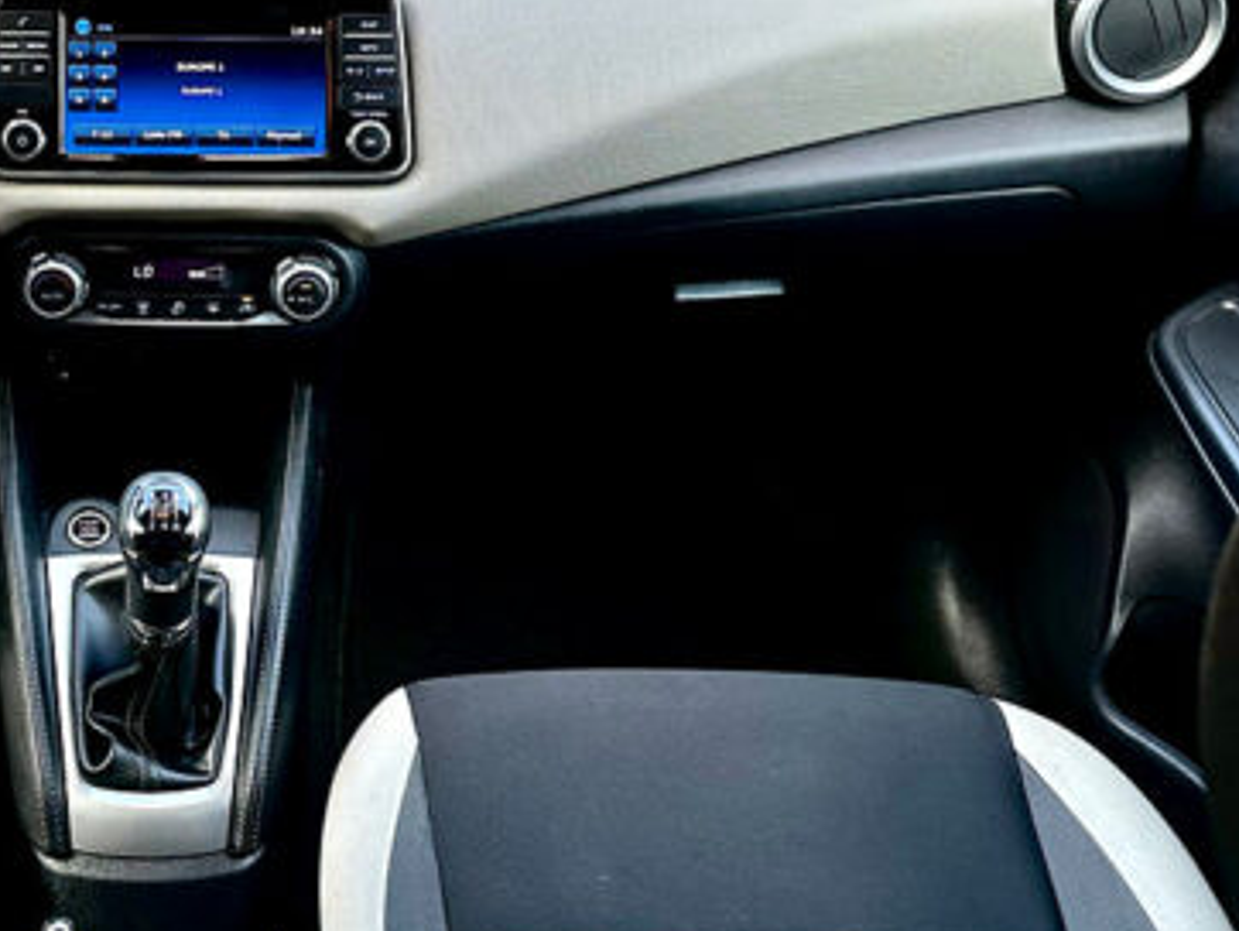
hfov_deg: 34.6
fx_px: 1898
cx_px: 178
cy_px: 226
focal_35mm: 53
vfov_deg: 27.2
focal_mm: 6.86
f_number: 1.78
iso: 80
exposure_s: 1/121
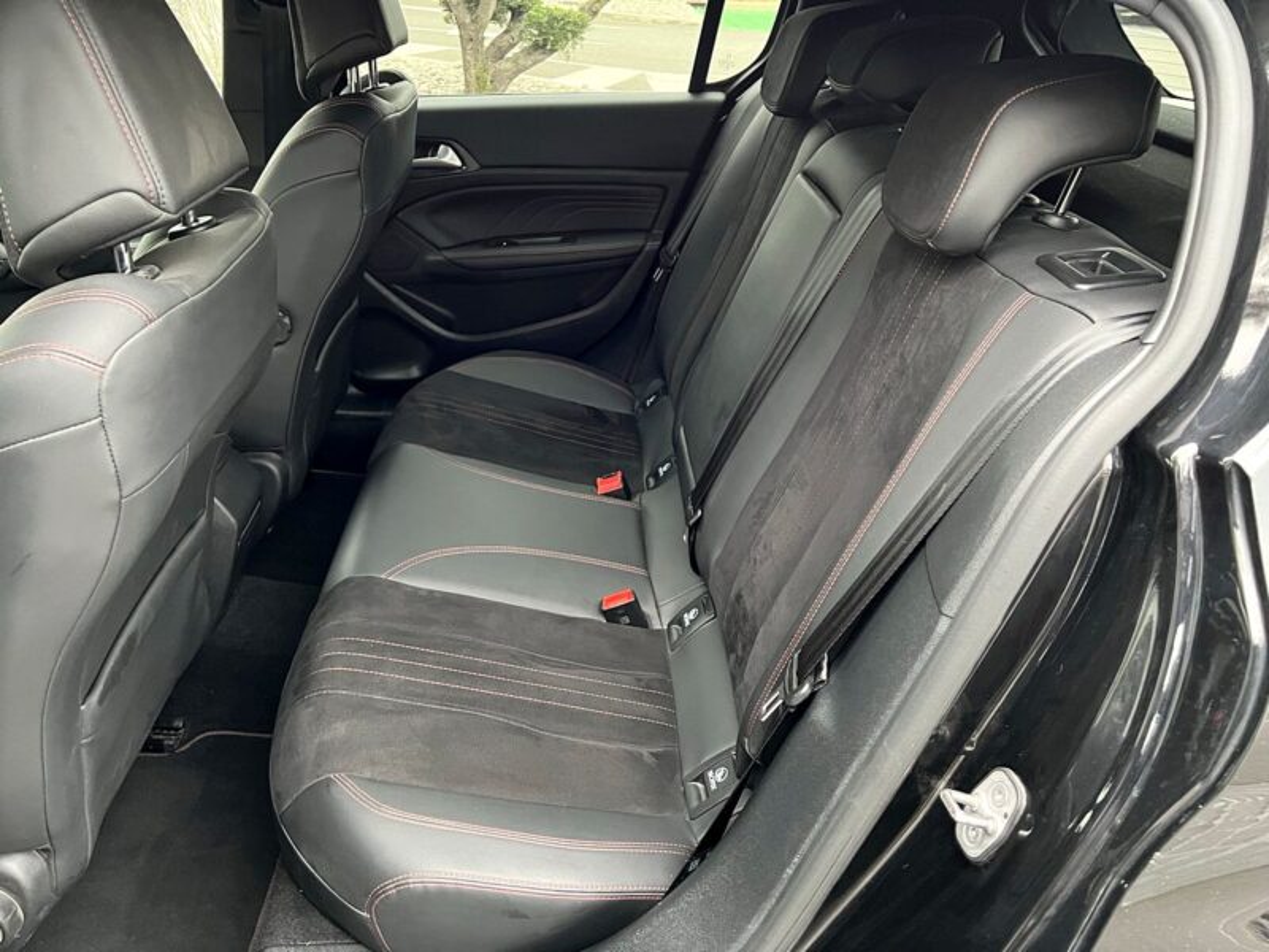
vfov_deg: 53.1
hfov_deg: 67.3
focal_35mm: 26
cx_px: 634
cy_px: 476
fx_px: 953
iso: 500
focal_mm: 5.7
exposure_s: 1/43
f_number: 1.5
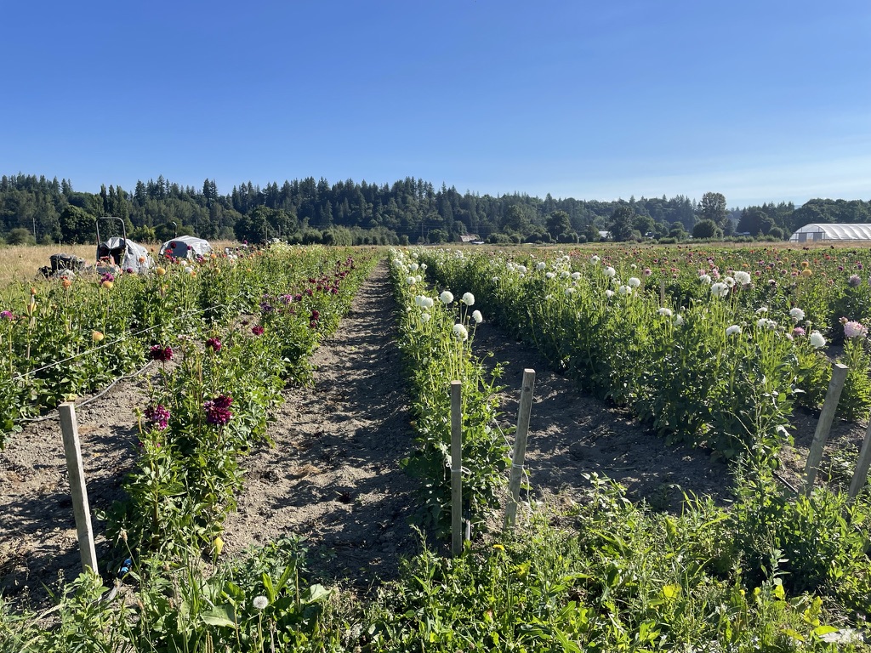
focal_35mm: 26
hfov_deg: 67.3
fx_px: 654
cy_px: 326
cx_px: 436
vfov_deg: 53.1
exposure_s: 1/3040
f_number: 1.6
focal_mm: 4.2
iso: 32
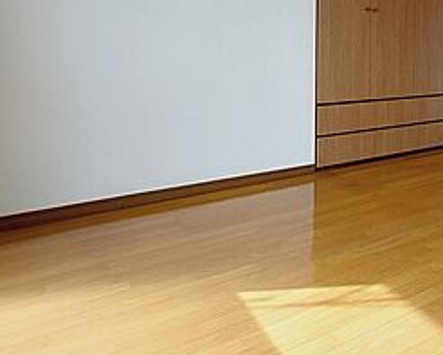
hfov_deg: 42.4
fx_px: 433
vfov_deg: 41.7
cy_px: 49
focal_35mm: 33
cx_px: 490
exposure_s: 1/120
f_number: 2.2
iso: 64
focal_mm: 1.74
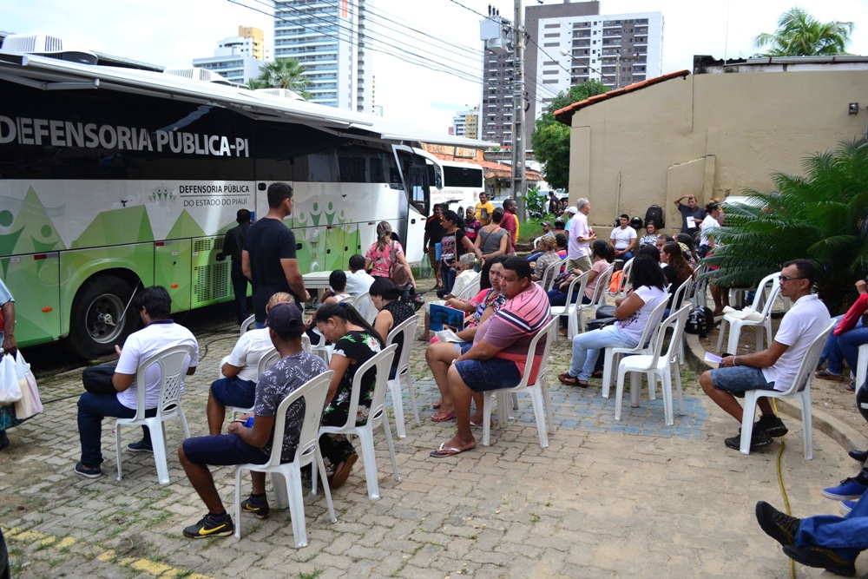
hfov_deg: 67.4
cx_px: 434
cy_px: 290
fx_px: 651
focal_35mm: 27
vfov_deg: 47.9
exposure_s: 1/320
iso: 100
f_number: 4.5
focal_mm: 18
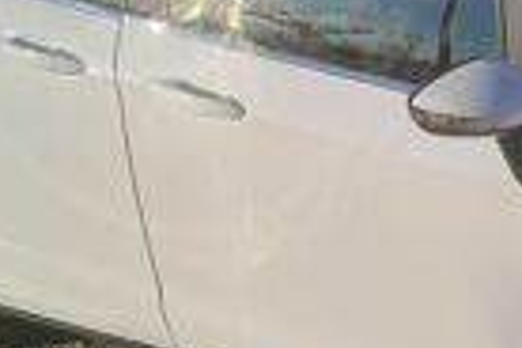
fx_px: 1363
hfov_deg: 21.1
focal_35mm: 94
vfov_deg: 14.5
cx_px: 499
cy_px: 110
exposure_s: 1/565
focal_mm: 3.98
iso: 40
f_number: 1.8
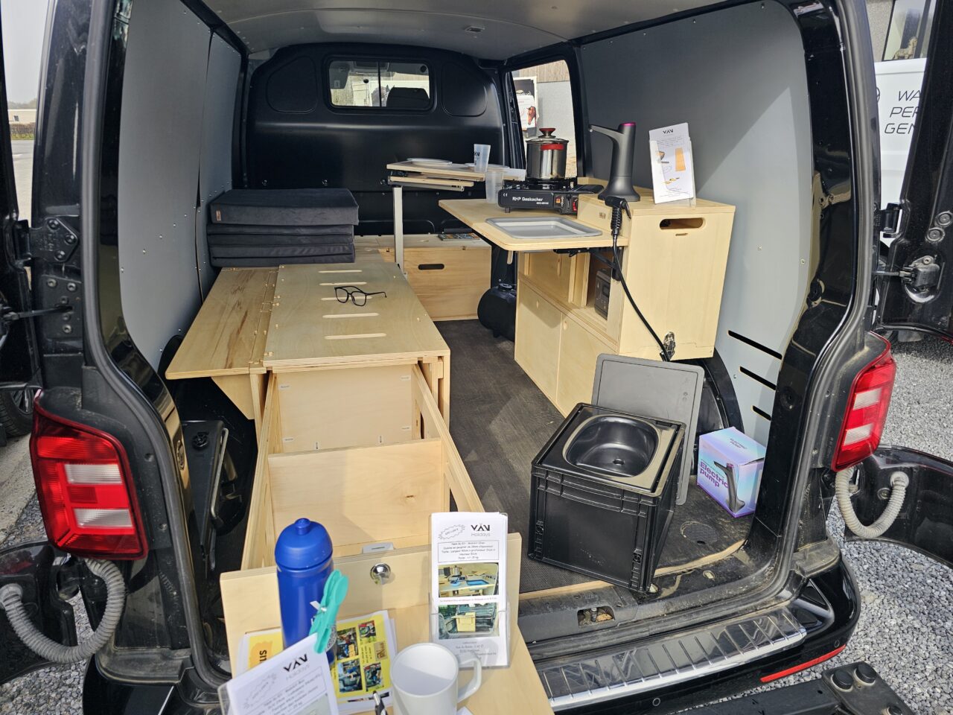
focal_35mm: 23
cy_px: 358
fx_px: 633
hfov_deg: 73.9
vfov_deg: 58.9
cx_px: 476
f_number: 1.7
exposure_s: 1/272
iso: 10
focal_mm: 6.3
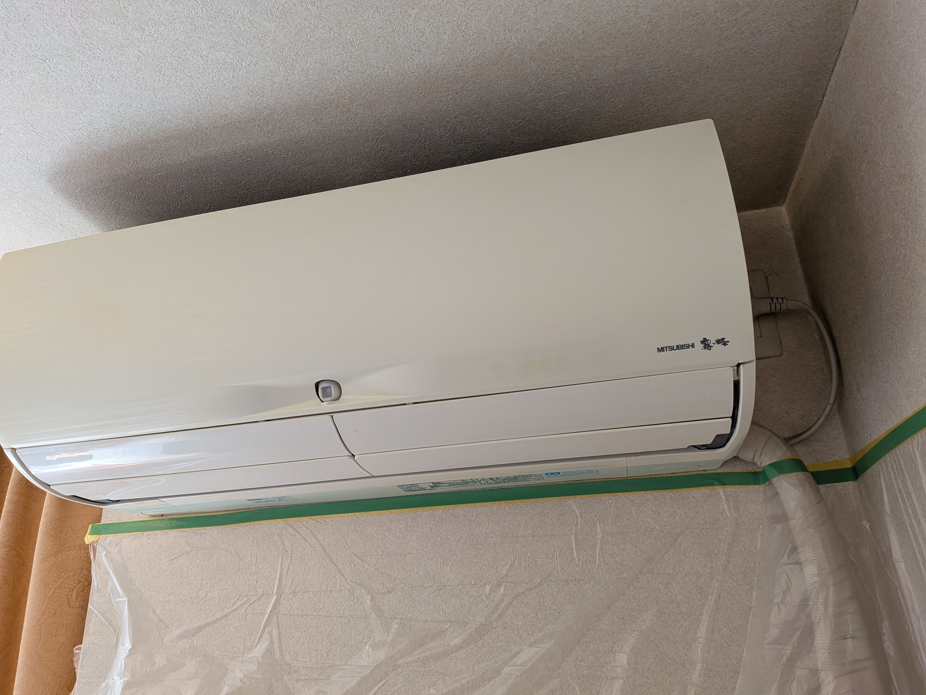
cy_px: 348
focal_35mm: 24
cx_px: 463
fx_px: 642
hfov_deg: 71.6
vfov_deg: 56.8
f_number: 1.7
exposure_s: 1/120
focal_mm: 4.53
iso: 150
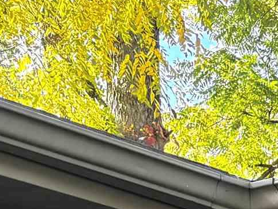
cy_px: 632
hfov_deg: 10.7
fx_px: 1228
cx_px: 705
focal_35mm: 153
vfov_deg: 8.2
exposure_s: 1/179
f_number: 1.78
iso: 64
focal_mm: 6.76
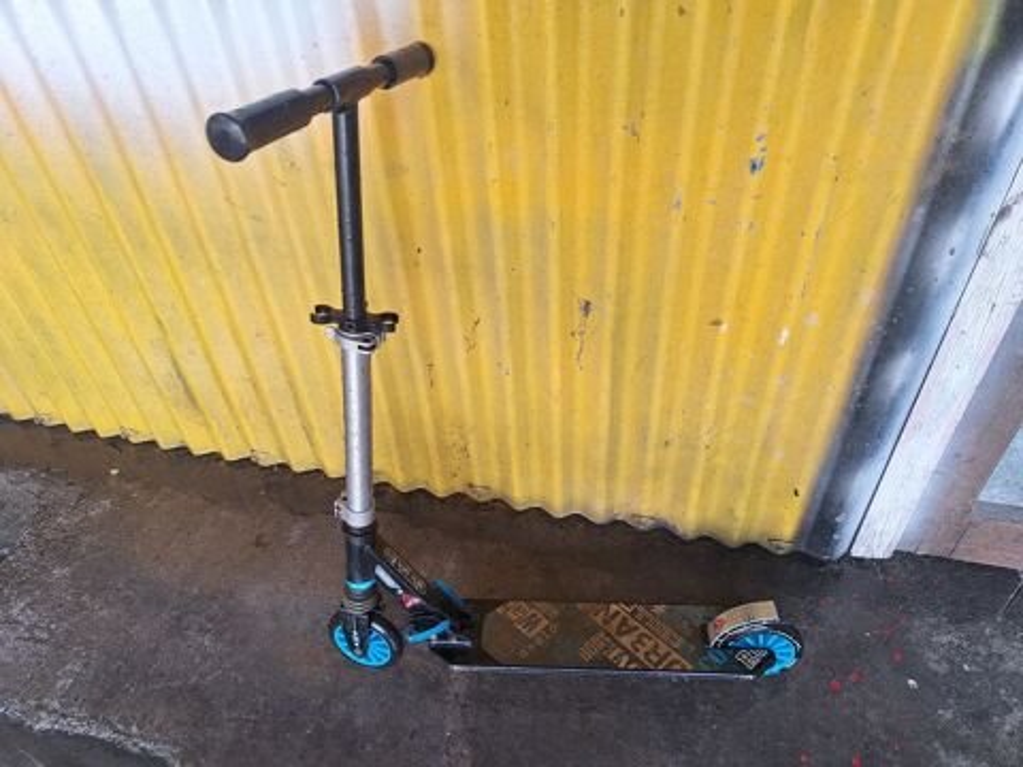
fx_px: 680
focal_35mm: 23
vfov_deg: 58.9
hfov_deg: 73.9
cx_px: 512
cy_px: 384
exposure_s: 1/100
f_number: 1.8
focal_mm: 5.54
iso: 50
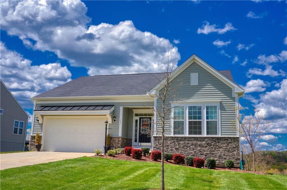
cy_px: 95
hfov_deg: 53.2
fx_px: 287
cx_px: 144
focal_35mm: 36
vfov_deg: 36.8
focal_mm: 24
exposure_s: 1/160
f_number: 14
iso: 100
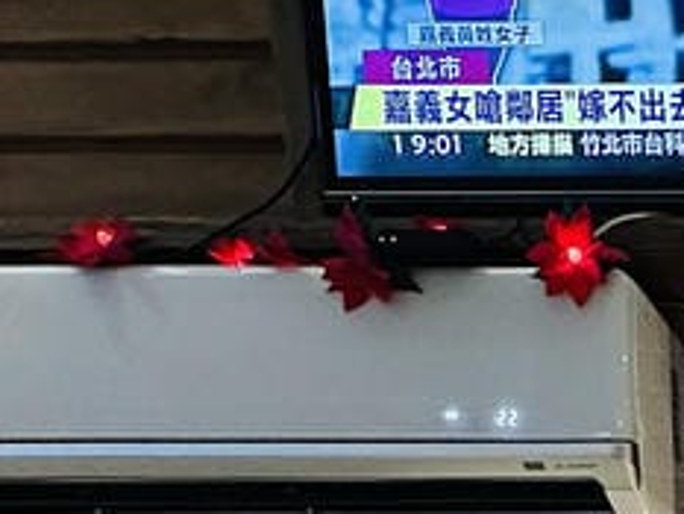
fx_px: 1423
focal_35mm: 72
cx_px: 1080
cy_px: 990
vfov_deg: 16.3
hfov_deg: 21.6
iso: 1250
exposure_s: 1/60
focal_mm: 2.22
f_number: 2.2
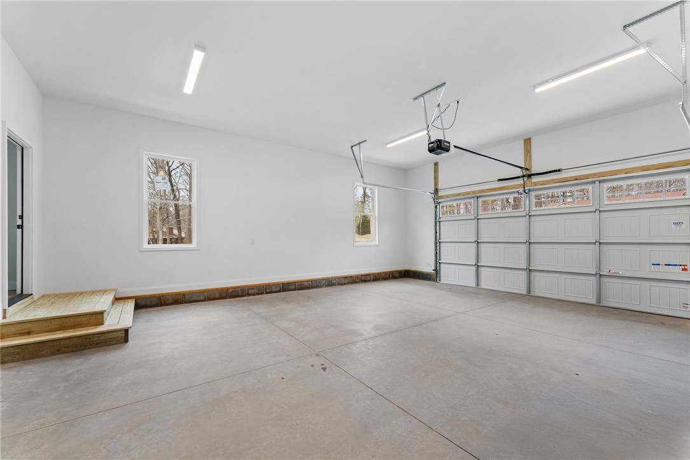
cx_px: 345
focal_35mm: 14
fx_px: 268
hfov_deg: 104.3
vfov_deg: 81.2
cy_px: 230
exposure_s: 1/6
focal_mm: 14
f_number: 6.3
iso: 400
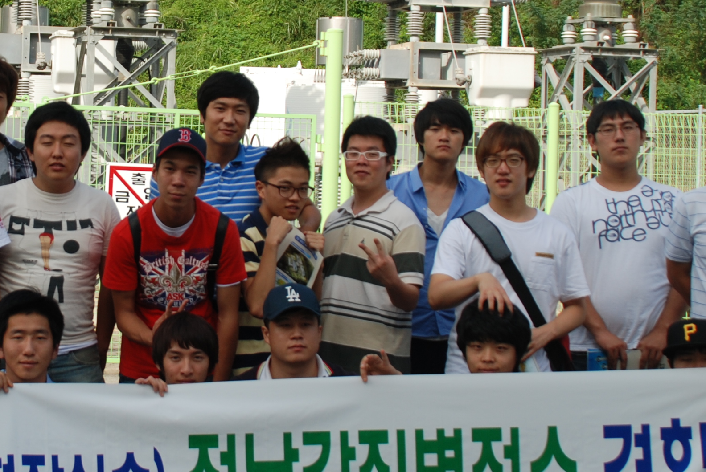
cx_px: 135
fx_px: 1728
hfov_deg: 22.8
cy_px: 133
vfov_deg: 15.5
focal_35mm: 88
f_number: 4
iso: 110
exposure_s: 1/500
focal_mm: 24
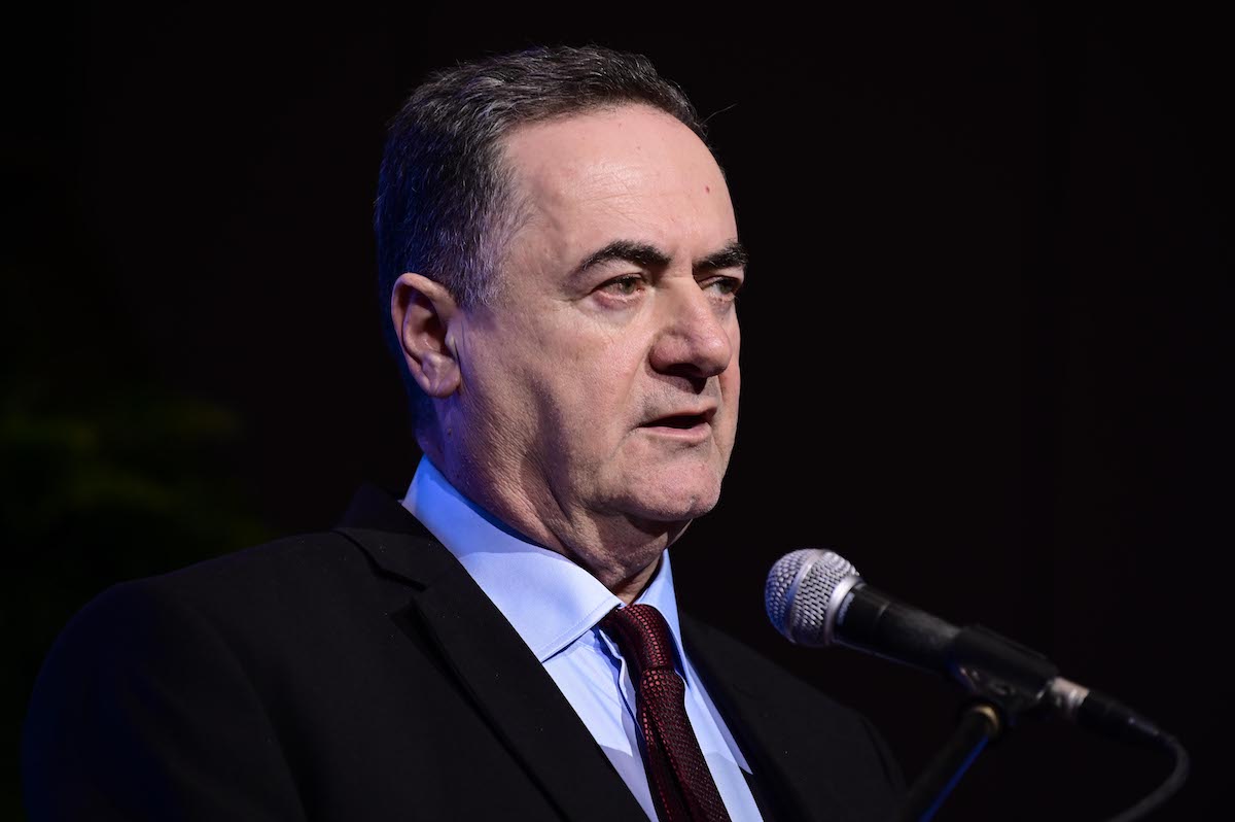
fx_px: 6855
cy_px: 411
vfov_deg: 6.9
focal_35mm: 200
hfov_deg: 10.3
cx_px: 618
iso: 2000
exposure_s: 1/250
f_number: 4.5
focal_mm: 200
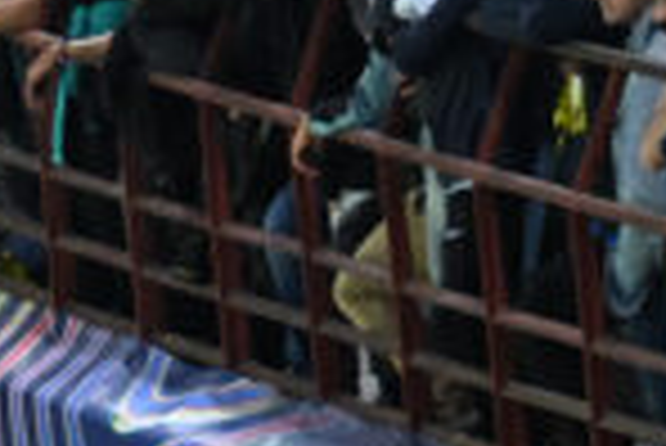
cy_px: -1056
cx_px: 292
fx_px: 28240
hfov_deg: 1.4
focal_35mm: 1525
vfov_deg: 0.9
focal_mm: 220
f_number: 5.6
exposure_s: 1/125
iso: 4000
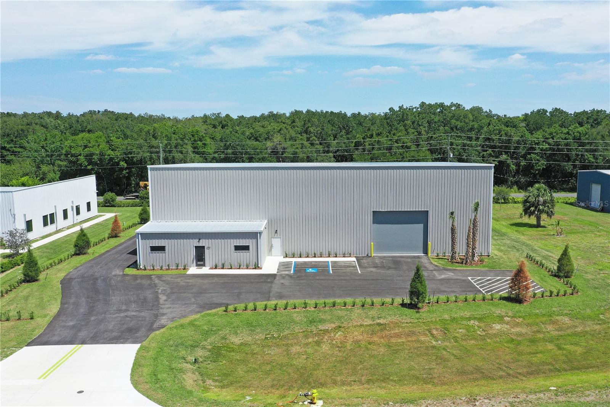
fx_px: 474
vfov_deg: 46.4
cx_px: 305
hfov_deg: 65.5
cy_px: 204
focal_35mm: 28
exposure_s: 1/500
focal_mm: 10.26
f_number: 7.1
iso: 100
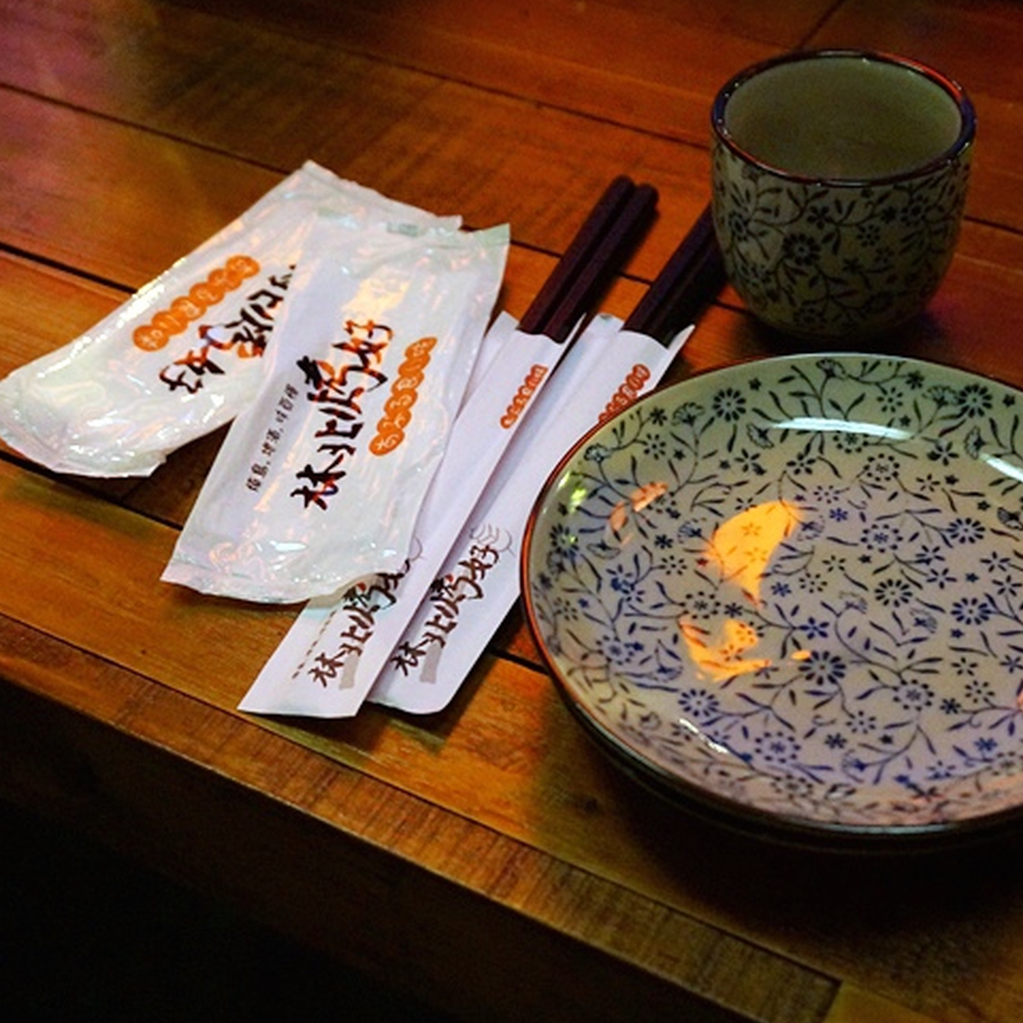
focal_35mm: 51
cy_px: 501
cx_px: 688
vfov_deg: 33.4
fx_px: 1705
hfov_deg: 33.1
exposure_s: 1/50
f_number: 4.5
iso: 3200
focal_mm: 24
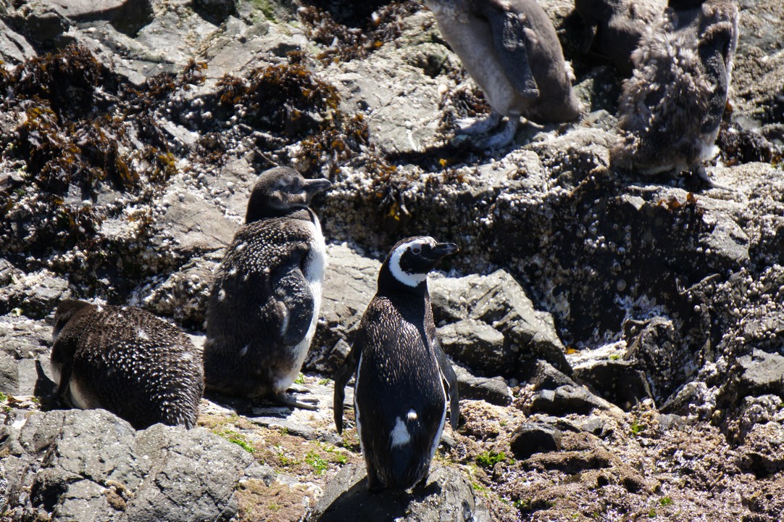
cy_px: 261
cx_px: 392
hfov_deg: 6.5
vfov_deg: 4.4
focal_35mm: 315
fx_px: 6856
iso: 250
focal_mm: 210
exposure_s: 1/400
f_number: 6.3
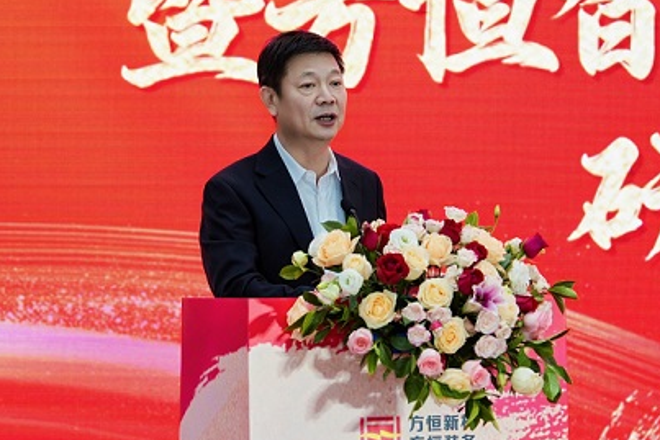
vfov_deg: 9.4
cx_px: 318
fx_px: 2677
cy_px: 221
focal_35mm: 146
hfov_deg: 14.1
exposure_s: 1/161
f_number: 2.8
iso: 500
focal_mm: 70
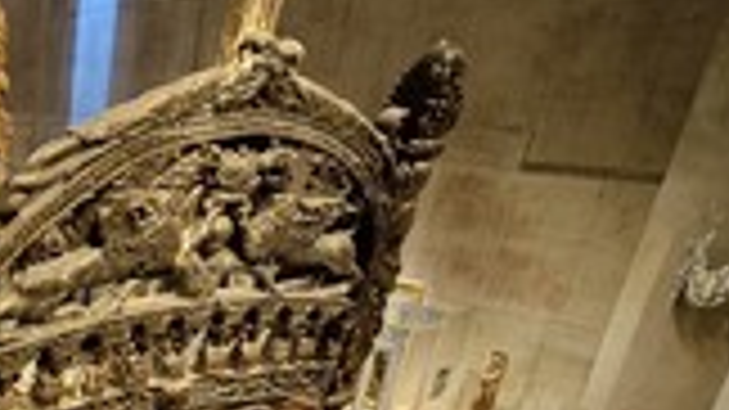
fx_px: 734
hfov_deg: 42.6
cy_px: 469
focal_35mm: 38
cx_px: -54
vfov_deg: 28.0
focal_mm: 14
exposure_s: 1/1.67
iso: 800
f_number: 5.6
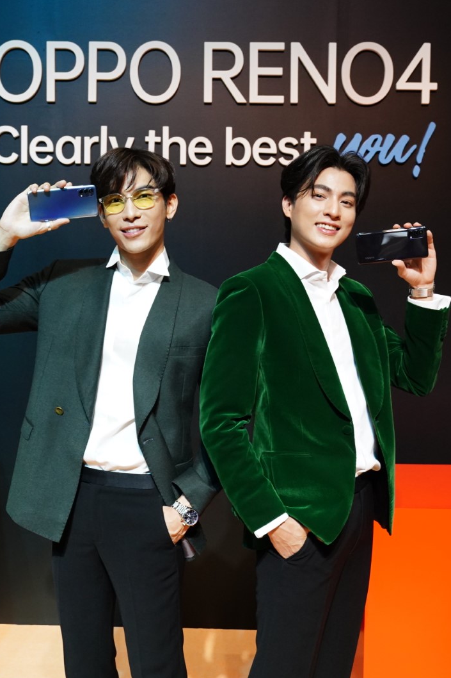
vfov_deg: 40.3
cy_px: 343
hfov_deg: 27.4
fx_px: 921
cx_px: 171
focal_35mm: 49
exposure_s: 1/60
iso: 3200
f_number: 5.6
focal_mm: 32
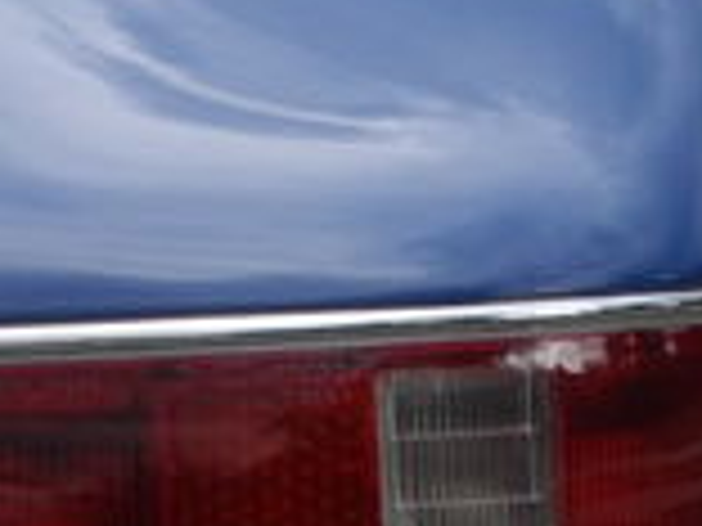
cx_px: -364
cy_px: -315
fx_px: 13506
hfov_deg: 3.0
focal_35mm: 666
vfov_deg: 2.2
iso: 100
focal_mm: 28.9
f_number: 5
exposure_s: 1/184
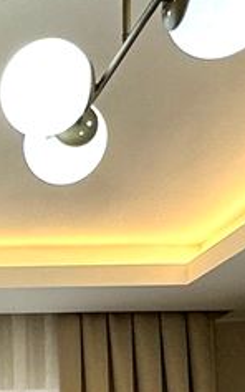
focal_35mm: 90
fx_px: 962
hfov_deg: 12.9
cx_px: -217
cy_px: 564
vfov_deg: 20.3
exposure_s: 1/100
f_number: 2.2
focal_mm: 2.22
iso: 80
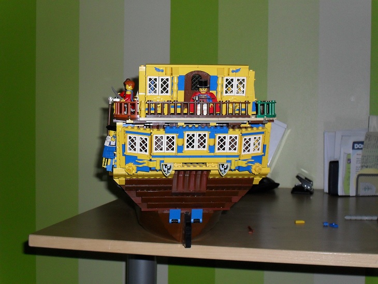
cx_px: 189
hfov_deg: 33.8
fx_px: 623
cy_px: 142
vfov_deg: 25.7
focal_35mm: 57
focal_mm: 10.1
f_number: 4.3
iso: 200
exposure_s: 1/60
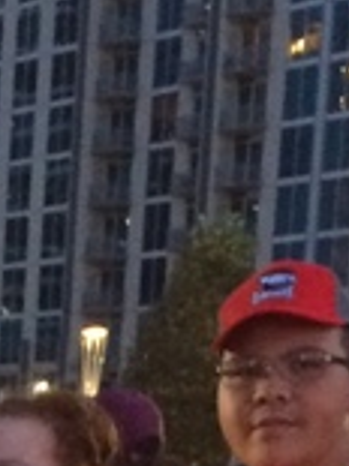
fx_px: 2423
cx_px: -358
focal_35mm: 180
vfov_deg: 10.2
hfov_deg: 7.9
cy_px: 896
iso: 320
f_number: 2.2
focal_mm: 4.15
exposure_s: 1/24
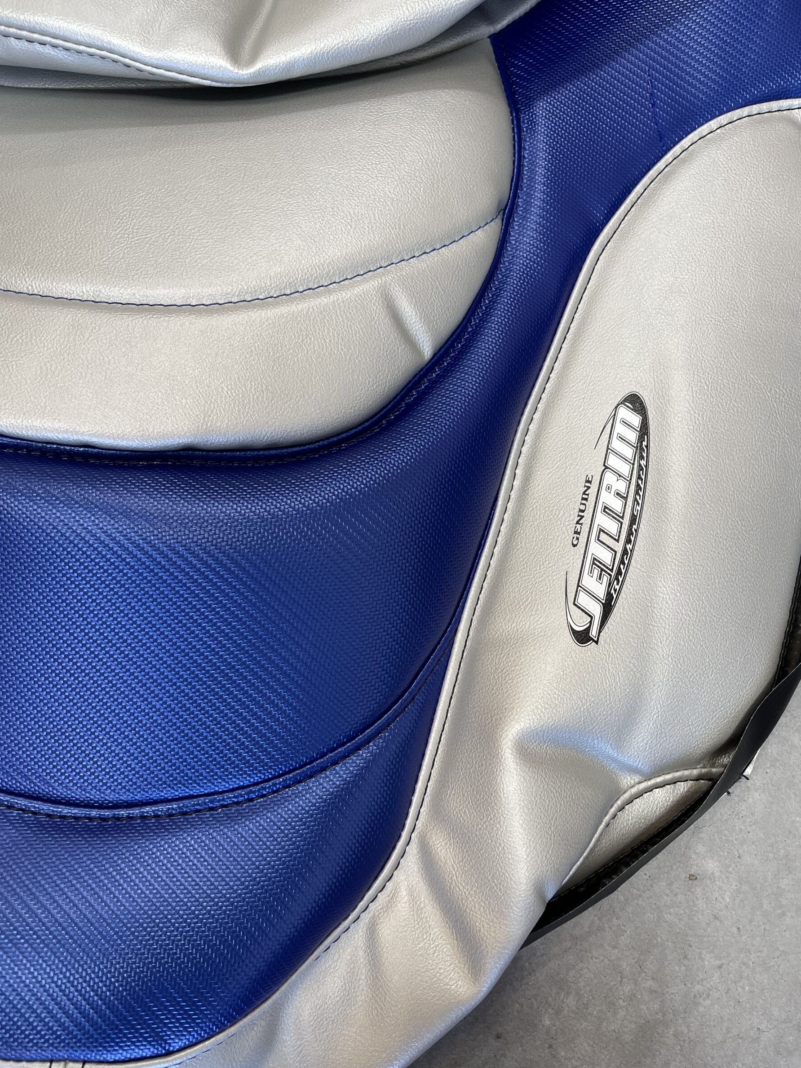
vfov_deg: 63.4
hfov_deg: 49.7
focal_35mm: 28
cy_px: 572
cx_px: 397
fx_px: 864
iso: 100
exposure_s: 1/121
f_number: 1.6
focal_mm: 5.1
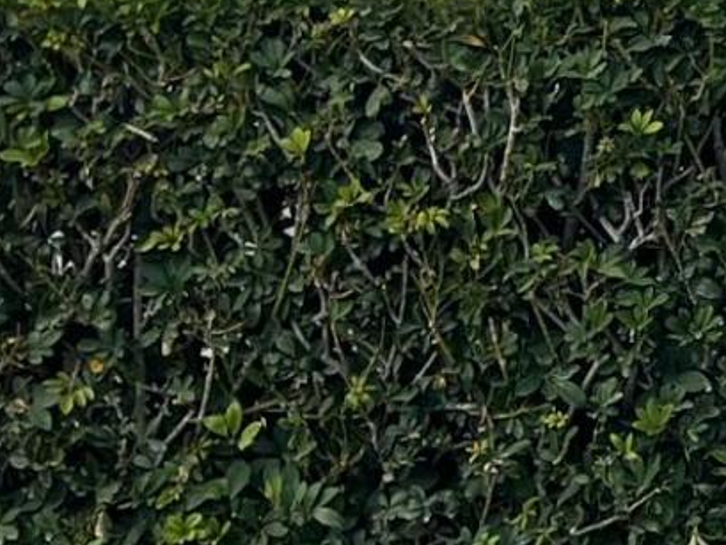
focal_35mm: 183
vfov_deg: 8.0
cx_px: 1495
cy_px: -178
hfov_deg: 10.0
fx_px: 3839
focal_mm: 5.7
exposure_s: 1/4115
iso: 50
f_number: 1.5
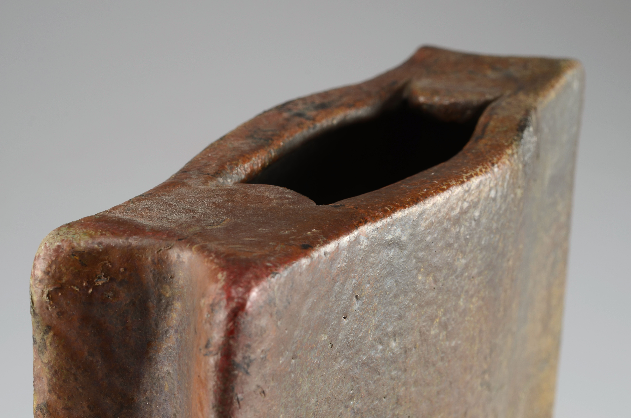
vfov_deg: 18.1
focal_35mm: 75
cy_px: 209
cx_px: 316
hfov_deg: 27.0
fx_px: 1312
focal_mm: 50
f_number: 14
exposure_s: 1/80
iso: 100
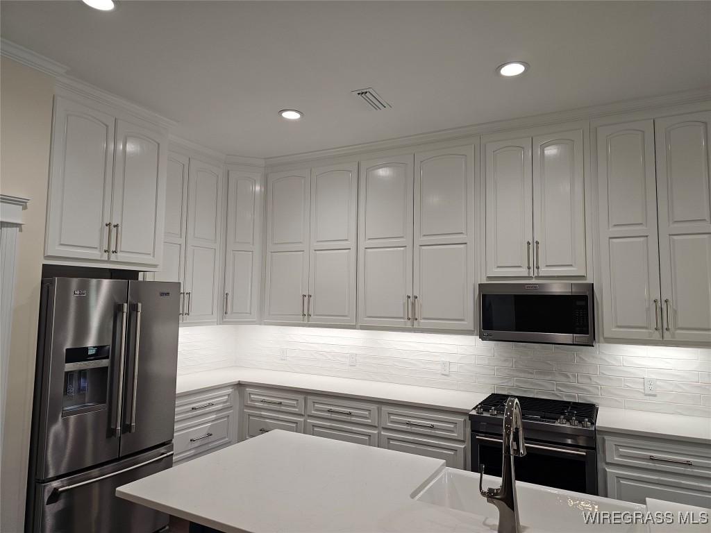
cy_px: 266
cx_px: 356
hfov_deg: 73.9
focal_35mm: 23
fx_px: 472
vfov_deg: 58.9
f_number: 1.7
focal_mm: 6.3
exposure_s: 1/120
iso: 100
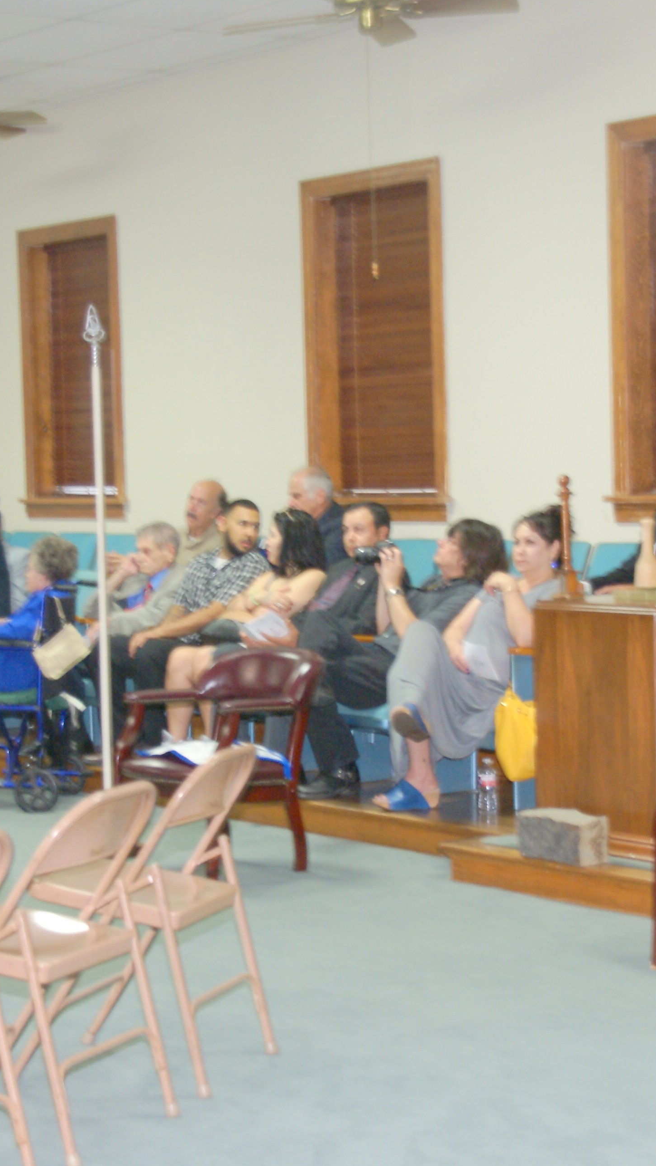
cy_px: 581
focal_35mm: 83
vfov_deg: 25.7
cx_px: 228
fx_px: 2559
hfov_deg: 14.6
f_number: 5.6
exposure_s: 1/15
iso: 400
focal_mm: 35
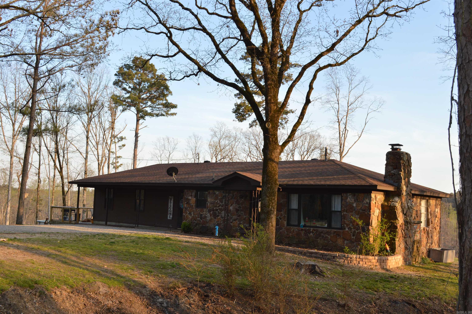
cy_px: 157
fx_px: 511
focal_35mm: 39
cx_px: 236
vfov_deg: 34.1
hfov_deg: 49.6
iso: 125
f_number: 8
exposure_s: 1/60
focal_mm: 26
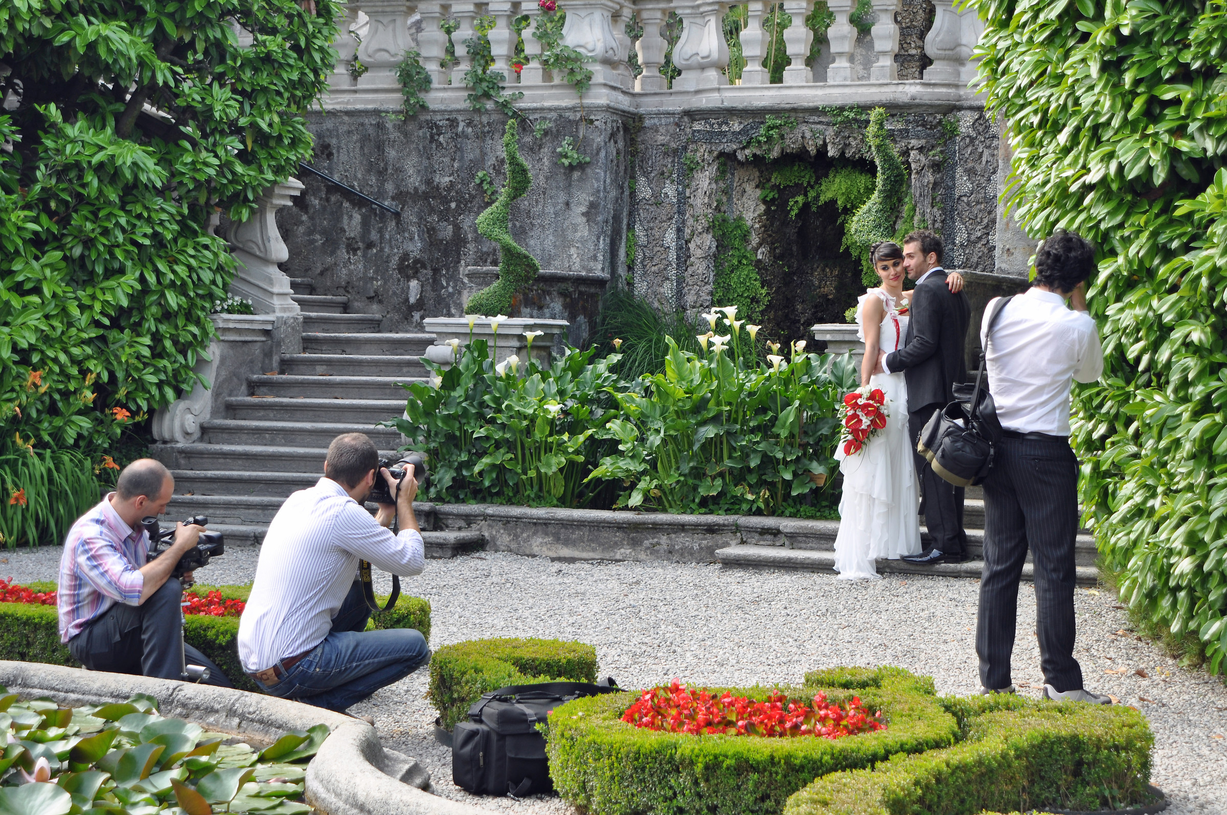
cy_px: 408
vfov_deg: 18.9
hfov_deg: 28.1
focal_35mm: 72
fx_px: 2451
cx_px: 614
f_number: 6.3
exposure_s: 1/160
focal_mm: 48
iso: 200
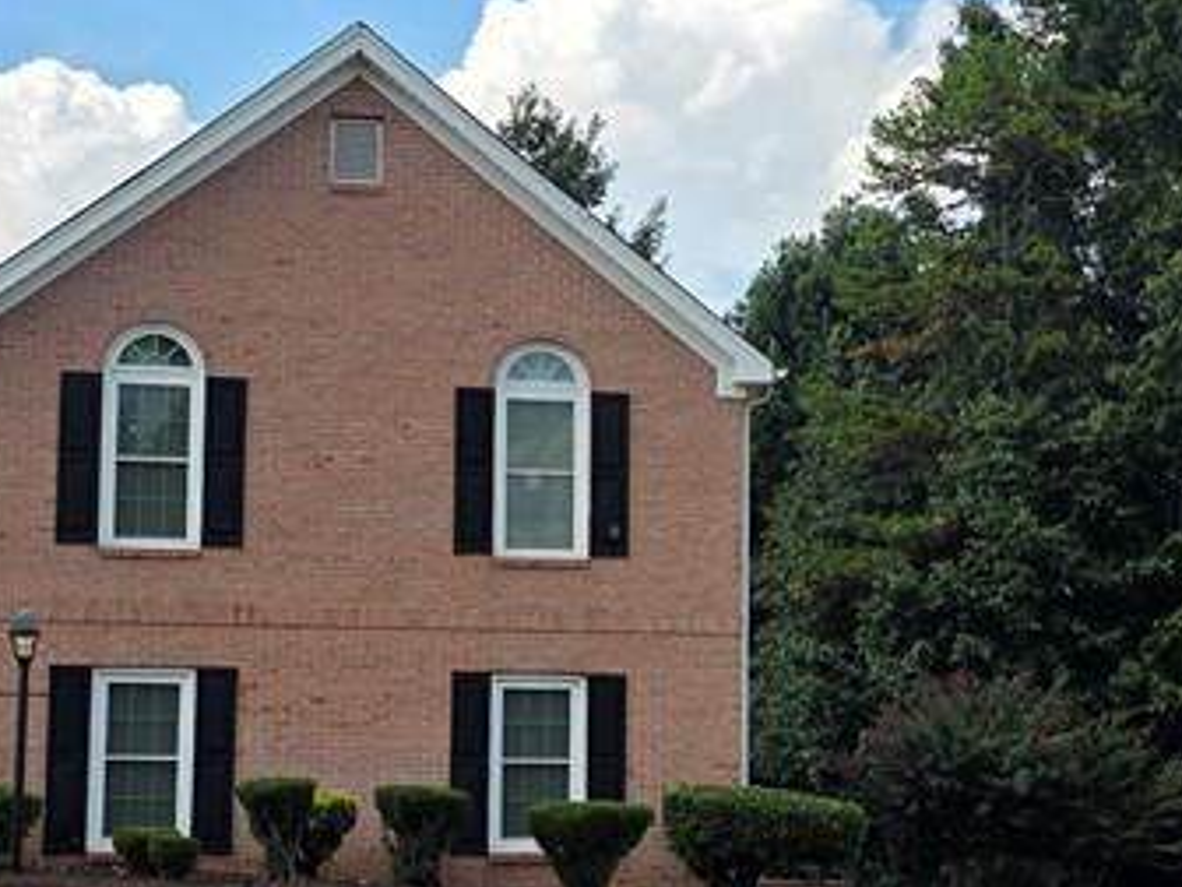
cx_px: 563
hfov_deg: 27.8
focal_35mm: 70
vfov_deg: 21.0
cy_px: 556
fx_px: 2390
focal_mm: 6.3
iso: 80
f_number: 1.7
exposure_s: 1/3637
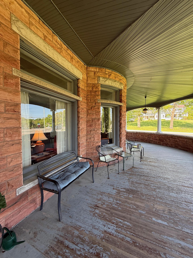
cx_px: 96
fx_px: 104
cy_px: 129
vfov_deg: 102.1
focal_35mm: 14
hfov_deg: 85.7
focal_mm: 2.22
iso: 80
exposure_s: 1/99
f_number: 2.2
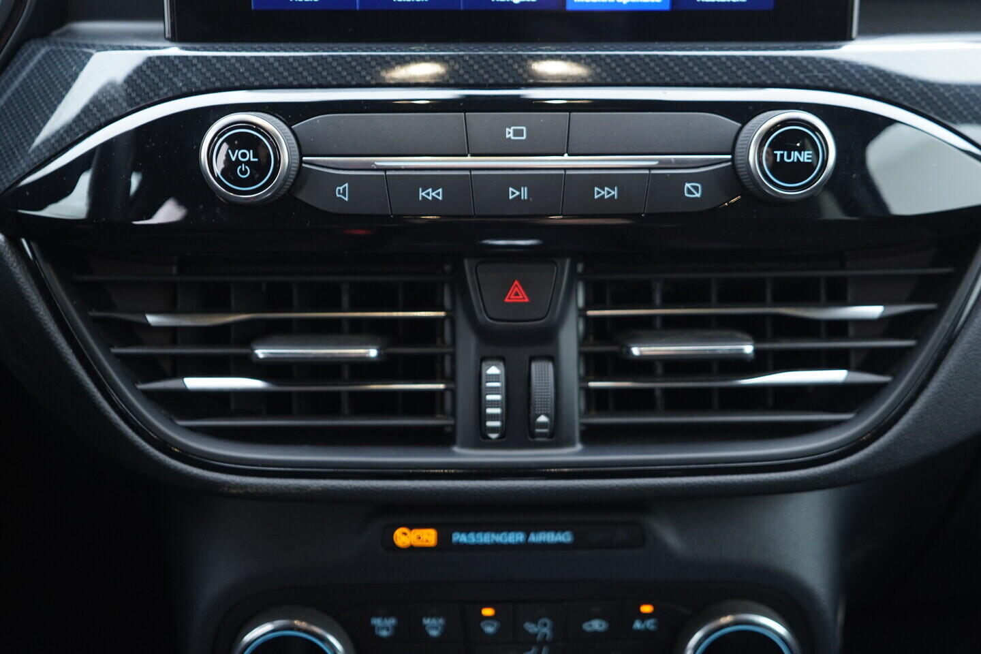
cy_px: 327
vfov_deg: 36.9
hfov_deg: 53.1
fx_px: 981
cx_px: 490
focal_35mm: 36
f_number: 2.8
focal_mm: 24
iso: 500
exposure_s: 1/40
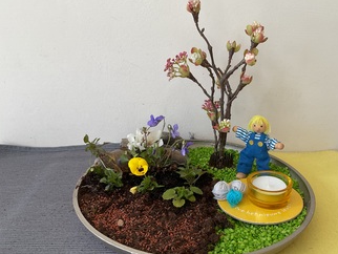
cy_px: 145
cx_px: 202
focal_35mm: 36
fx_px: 352
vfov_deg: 39.6
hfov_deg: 51.0
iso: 16
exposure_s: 1/150
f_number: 1.8
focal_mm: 3
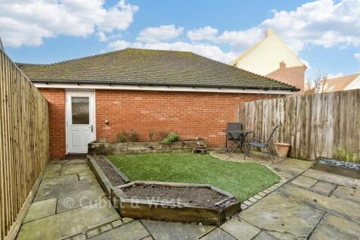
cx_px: 180
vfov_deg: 77.3
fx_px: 150
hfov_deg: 100.4
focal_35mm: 15
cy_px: 120
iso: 400
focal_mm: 10
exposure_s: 1/80
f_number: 8
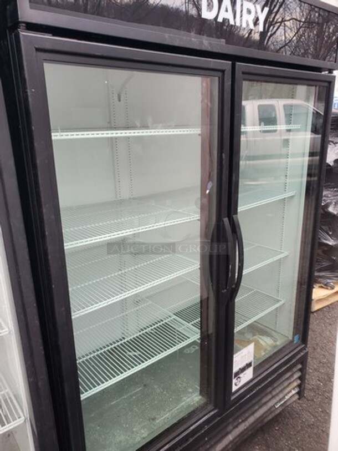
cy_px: 226
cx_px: 169
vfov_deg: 67.3
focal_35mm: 26
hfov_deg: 53.1
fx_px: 338
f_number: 2.4
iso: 320
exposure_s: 1/120
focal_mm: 4.3
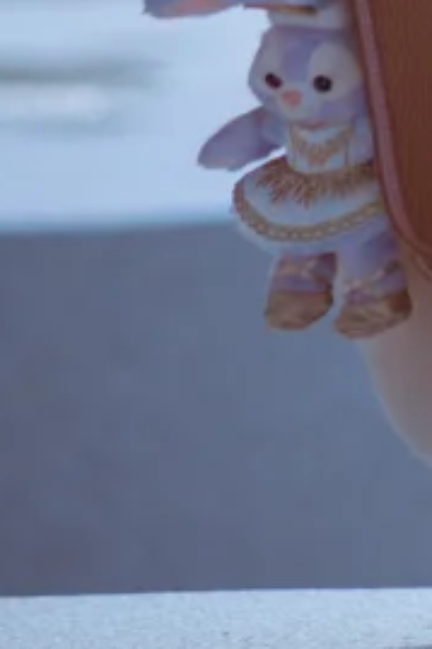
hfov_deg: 2.7
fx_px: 9227
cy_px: -538
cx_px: 1076
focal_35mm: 512
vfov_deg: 4.0
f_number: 1.8
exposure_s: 1/1600
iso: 100
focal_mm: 85
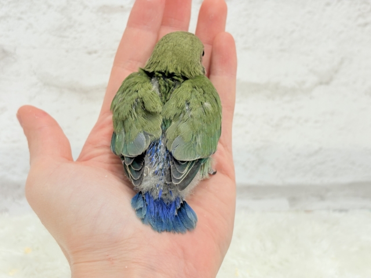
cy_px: 139
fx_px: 557
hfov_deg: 36.8
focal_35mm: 52
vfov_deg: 28.0
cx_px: 186
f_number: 1.6
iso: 100
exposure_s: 1/100
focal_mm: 5.96
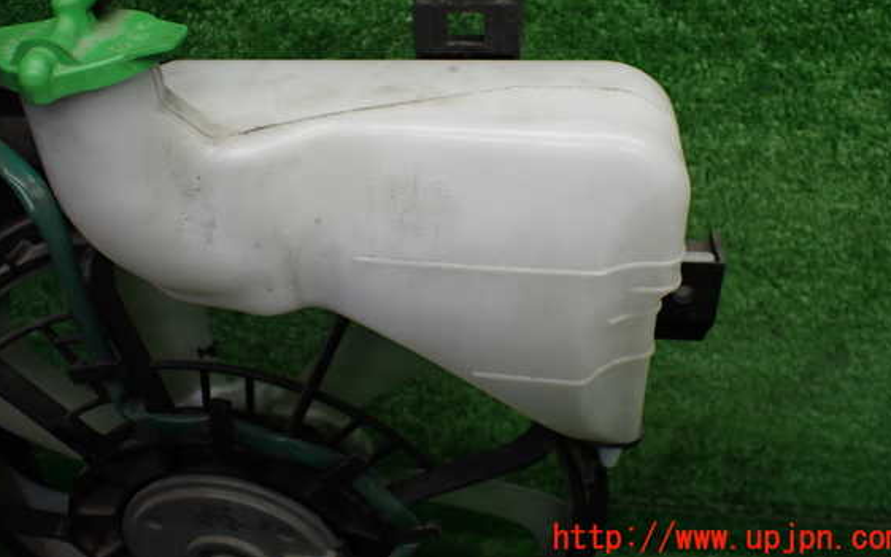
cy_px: 202
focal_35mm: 34
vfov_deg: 37.0
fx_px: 826
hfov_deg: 56.7
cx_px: 435
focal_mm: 5.4
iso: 200
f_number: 2.3
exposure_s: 1/125
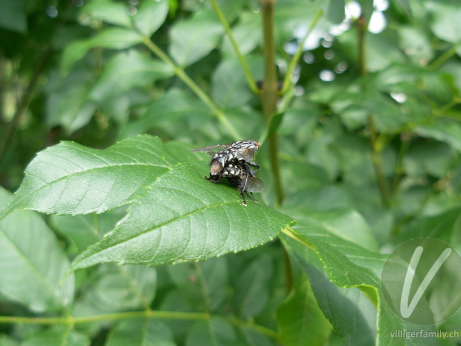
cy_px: 165
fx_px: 533
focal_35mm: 40
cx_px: 237
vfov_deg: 36.0
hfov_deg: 46.8
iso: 79
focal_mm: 6.3
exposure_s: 1/132
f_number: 2.9
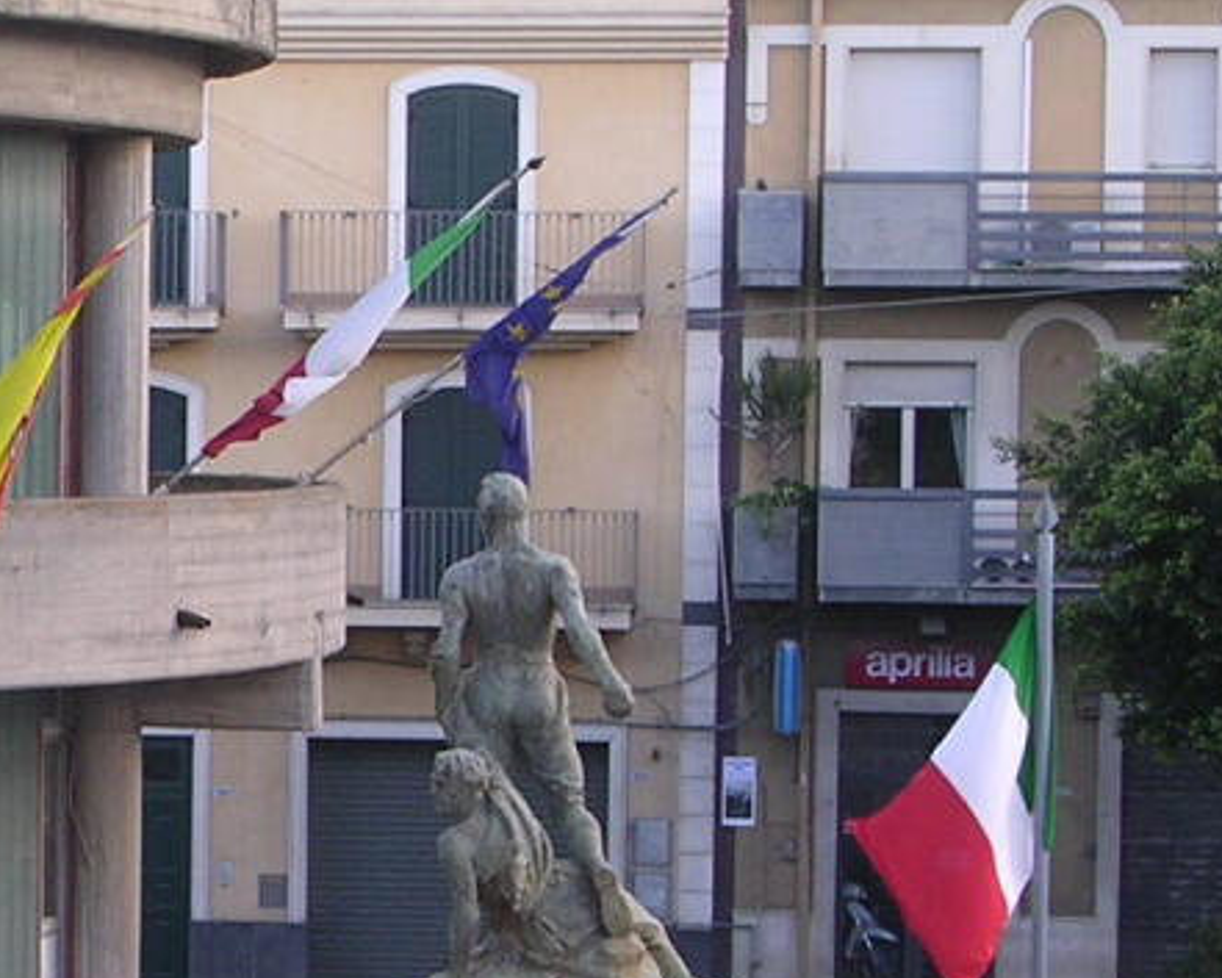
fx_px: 6439
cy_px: 601
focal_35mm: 178
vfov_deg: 8.7
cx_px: -296
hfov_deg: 10.6
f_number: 3.6
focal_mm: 10.2
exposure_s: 1/100
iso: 100
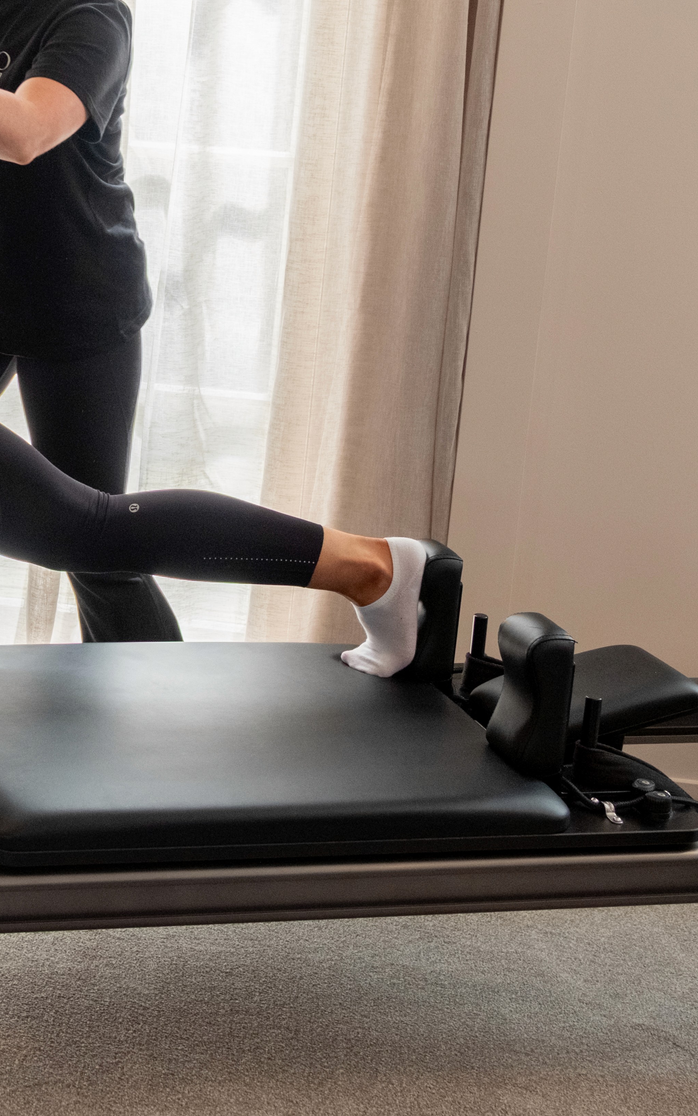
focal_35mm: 63
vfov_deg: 32.0
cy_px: 319
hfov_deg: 20.0
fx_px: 1917
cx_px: -15
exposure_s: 1/350
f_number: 3.2
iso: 500
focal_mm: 17
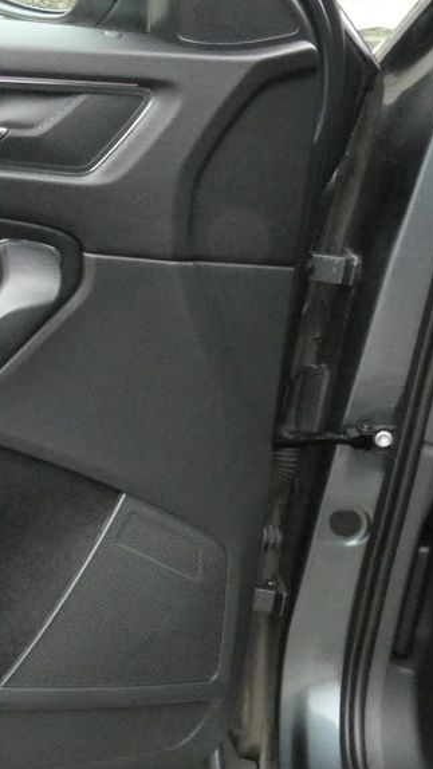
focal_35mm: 68
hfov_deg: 16.2
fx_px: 1388
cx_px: -225
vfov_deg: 31.0
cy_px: 397
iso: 1600
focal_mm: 6.2
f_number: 5.6
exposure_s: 1/60
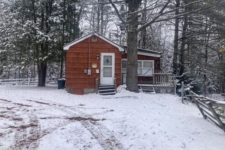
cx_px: 114
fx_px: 188
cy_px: 70
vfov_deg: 43.6
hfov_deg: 61.9
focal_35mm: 30
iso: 20
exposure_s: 1/484
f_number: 1.8
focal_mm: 3.99
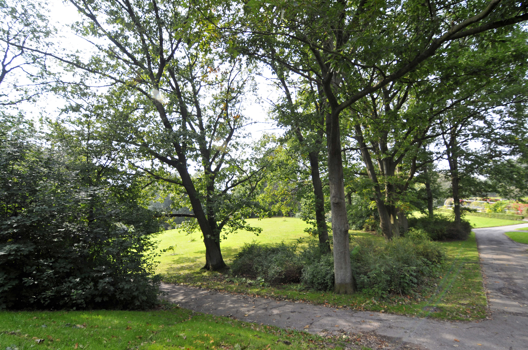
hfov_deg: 95.0
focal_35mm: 16
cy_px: 175
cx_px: 264
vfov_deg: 71.9
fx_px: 242
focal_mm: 11
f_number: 5.6
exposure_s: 1/80
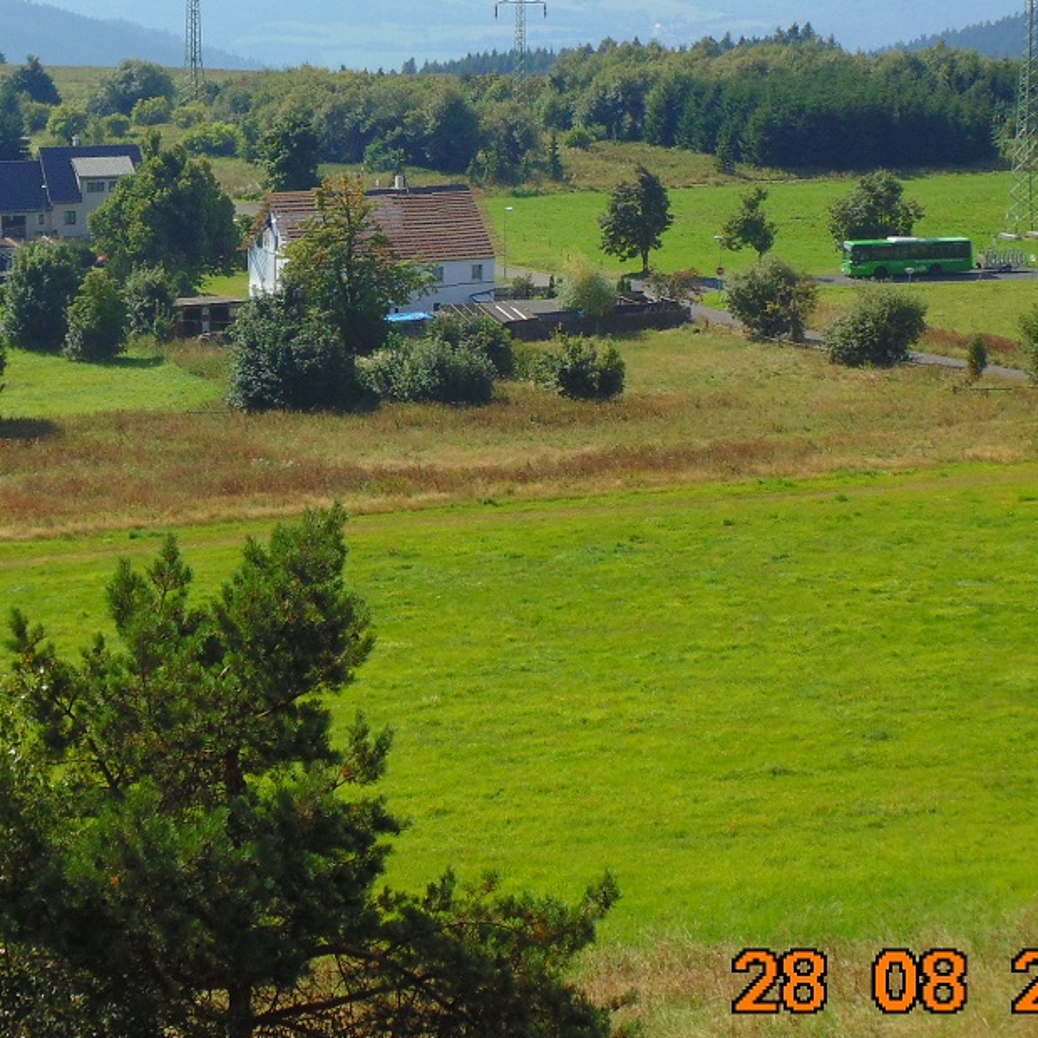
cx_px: 243
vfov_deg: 17.7
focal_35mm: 98
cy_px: 338
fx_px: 3325
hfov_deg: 17.6
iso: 80
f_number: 3.9
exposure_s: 1/800
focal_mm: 9.5
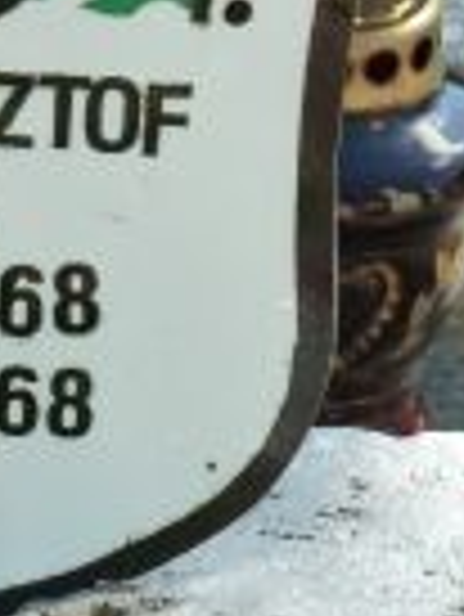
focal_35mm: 364
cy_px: 355
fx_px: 6495
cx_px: -302
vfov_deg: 5.4
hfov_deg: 4.1
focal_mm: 17
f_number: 4.3
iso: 125
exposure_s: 1/125
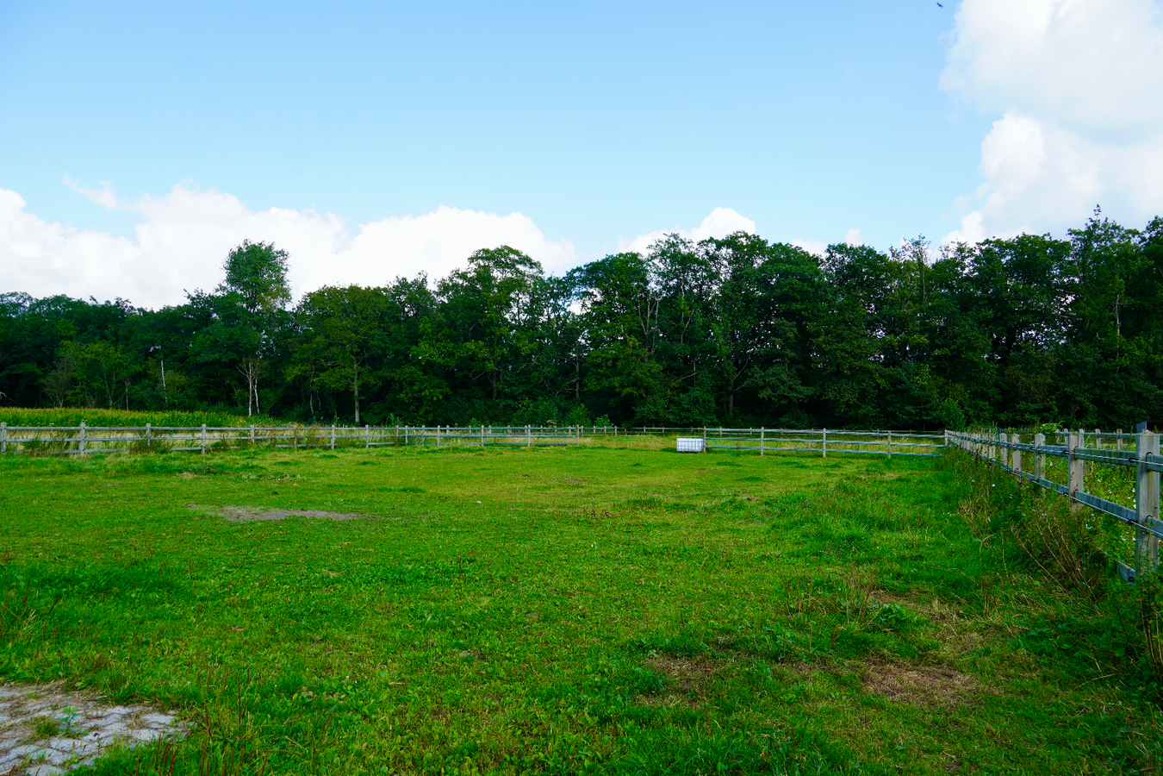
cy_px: 388
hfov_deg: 67.4
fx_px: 872
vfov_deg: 47.9
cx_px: 582
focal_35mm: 27
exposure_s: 1/125
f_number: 8
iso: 100
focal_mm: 18
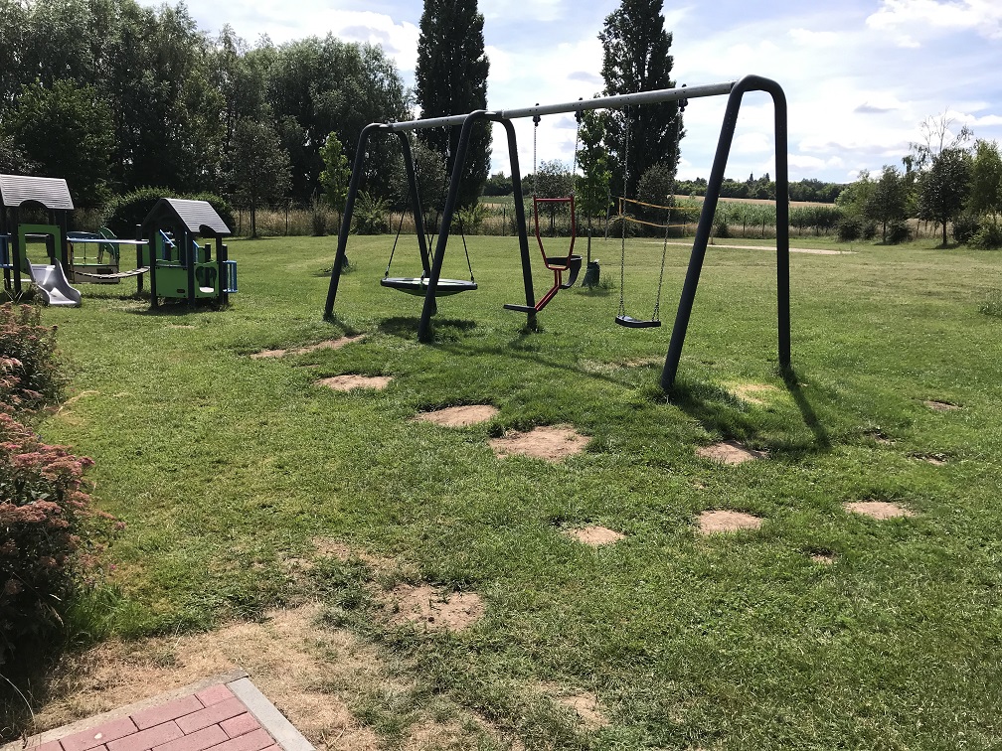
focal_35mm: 28
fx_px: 810
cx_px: 501
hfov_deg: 63.4
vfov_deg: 49.7
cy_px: 376
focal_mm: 3.99
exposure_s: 1/1808
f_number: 1.8
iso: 20
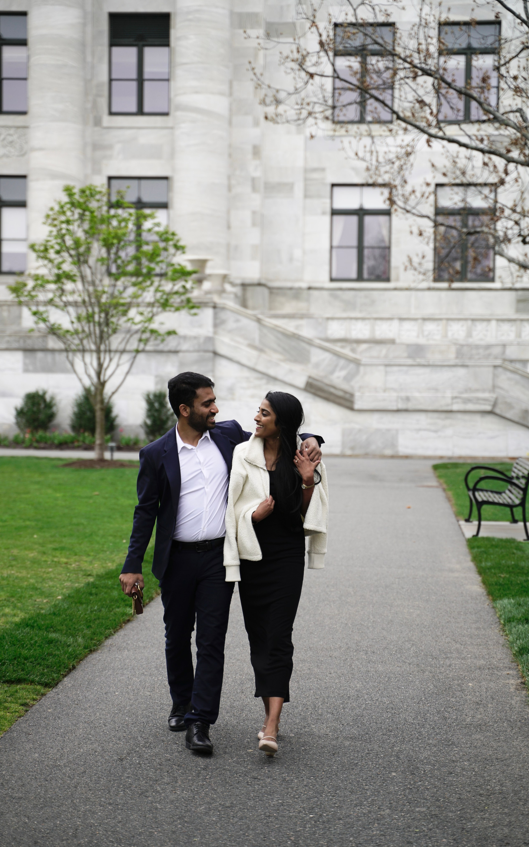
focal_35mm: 77
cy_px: 424
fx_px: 1776
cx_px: 249
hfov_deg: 16.9
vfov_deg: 26.8
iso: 100
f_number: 2.8
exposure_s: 1/1000
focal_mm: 75
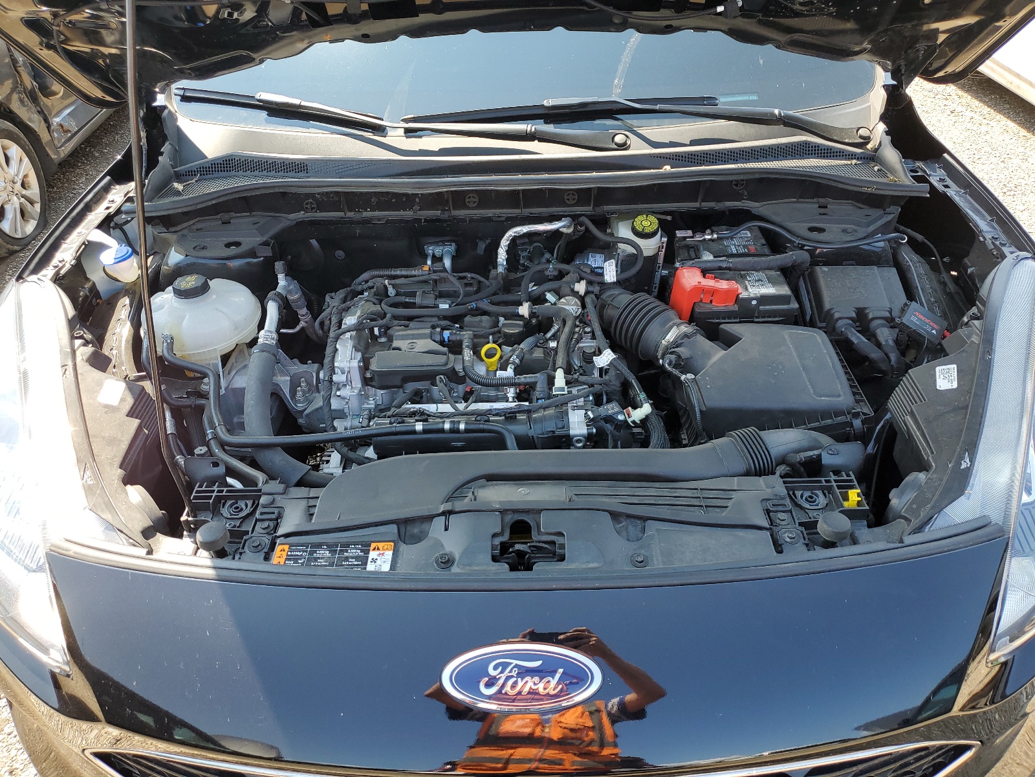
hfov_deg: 67.3
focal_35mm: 26
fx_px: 777
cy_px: 388
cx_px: 518
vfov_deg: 53.1
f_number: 1.5
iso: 50
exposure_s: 1/476
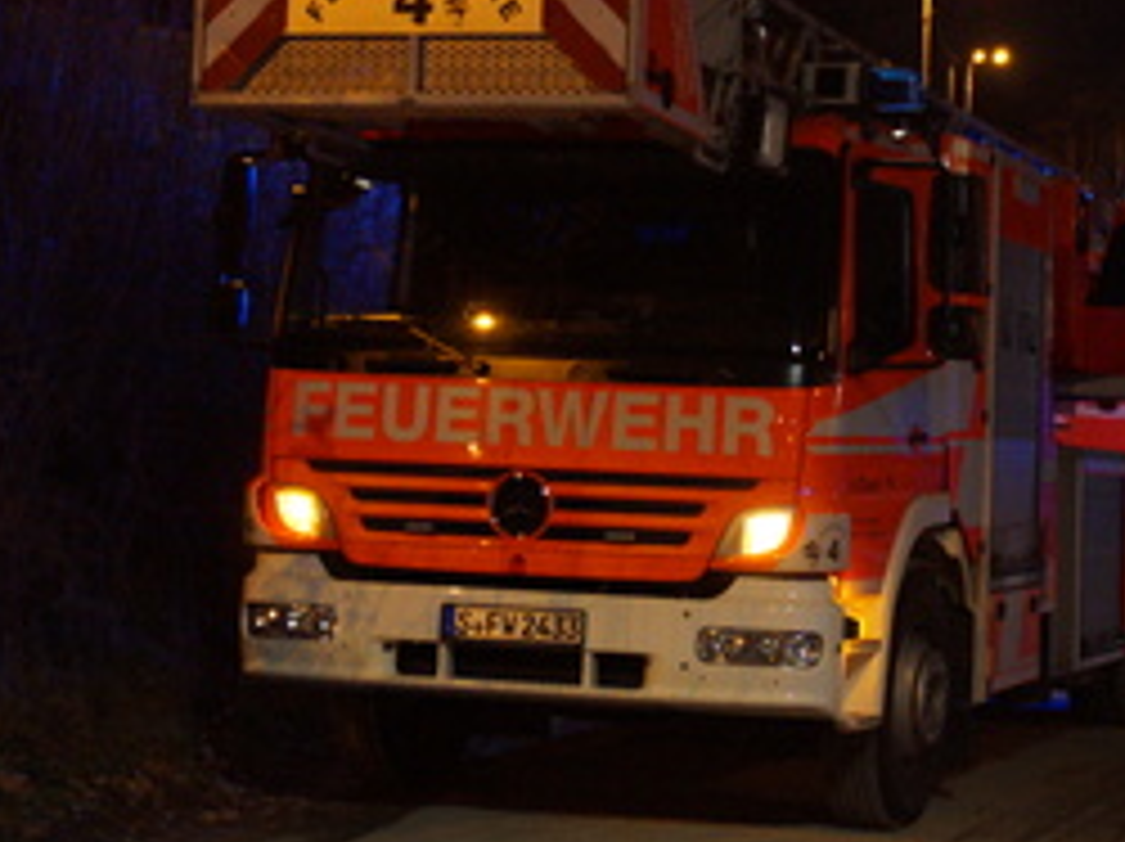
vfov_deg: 18.2
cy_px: 252
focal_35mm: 81
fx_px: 2622
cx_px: 814
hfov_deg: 24.0
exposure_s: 1/8
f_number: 4.5
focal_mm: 35
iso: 3200
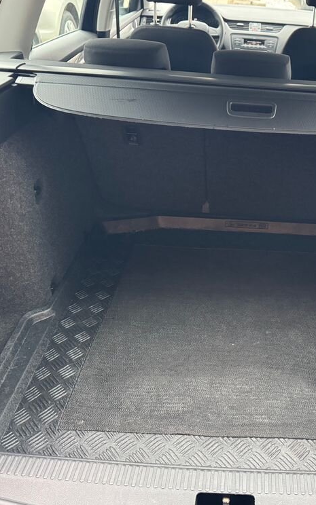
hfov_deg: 35.2
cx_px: 249
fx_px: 482
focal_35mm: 35
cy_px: 246
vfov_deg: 55.3
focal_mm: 6.76
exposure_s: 1/46
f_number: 1.78
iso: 800
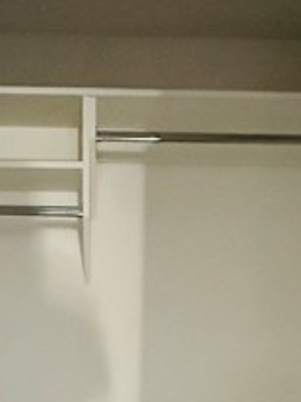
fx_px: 604
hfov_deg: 27.9
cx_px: 111
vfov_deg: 33.7
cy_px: 402
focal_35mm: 52
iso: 1600
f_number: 2.2
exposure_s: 1/32
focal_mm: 2.22
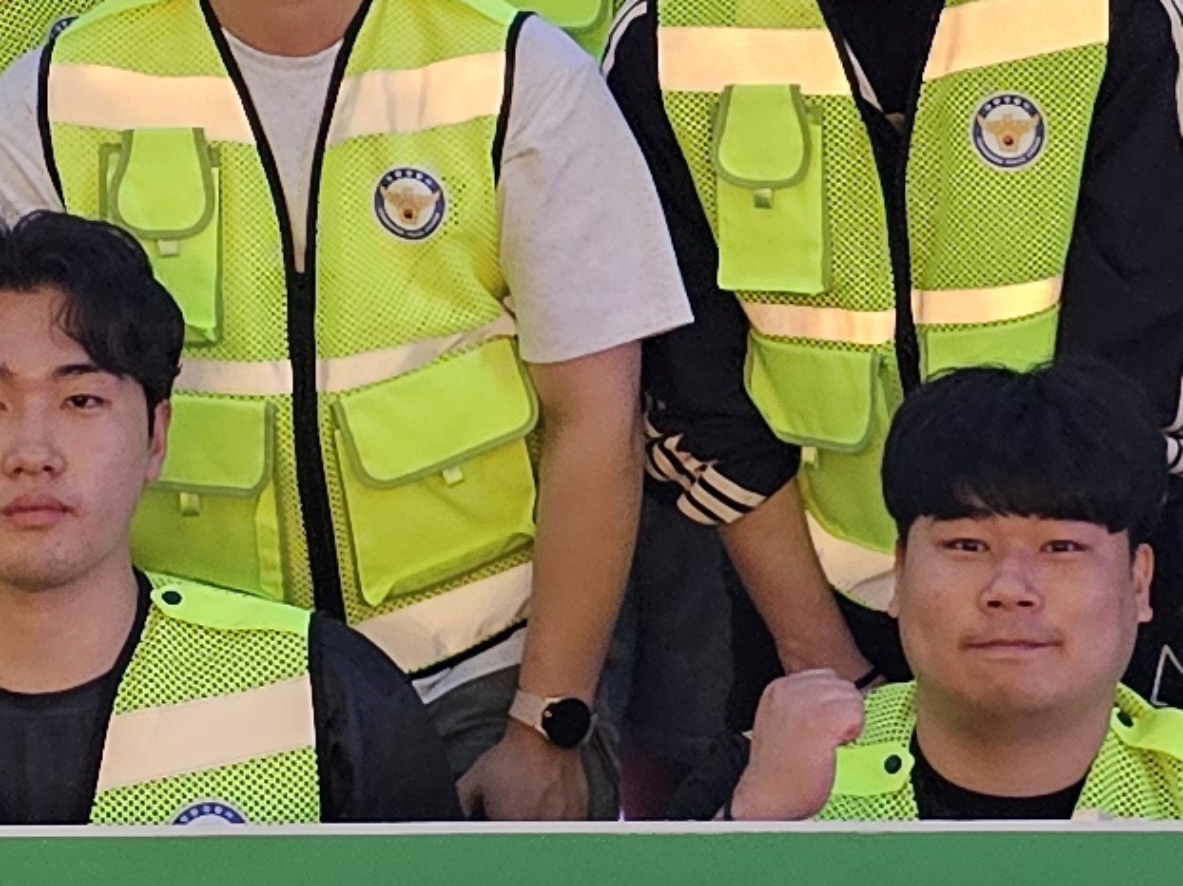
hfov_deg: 13.2
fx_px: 5056
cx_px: 1090
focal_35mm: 148
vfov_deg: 10.0
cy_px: 65
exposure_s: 1/40
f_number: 1.7
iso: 500
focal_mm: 6.3
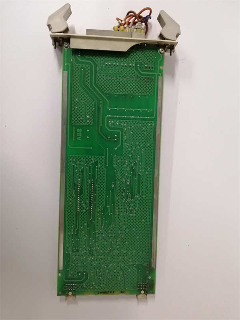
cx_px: 120
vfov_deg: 67.3
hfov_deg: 53.1
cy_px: 160
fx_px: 240
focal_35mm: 26
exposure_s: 1/33.3
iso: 250
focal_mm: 3.81
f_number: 2.2
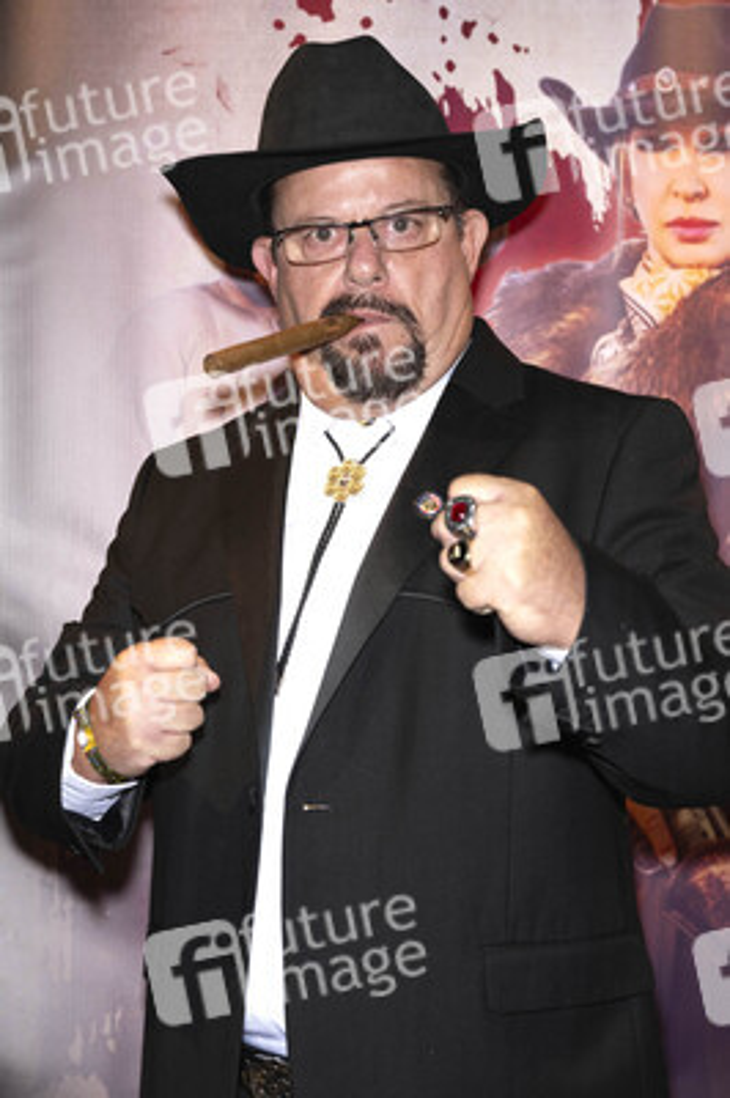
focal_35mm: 61
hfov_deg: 22.2
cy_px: 549
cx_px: 365
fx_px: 1858
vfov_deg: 32.9
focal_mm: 61
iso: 800
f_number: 5
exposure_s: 1/200
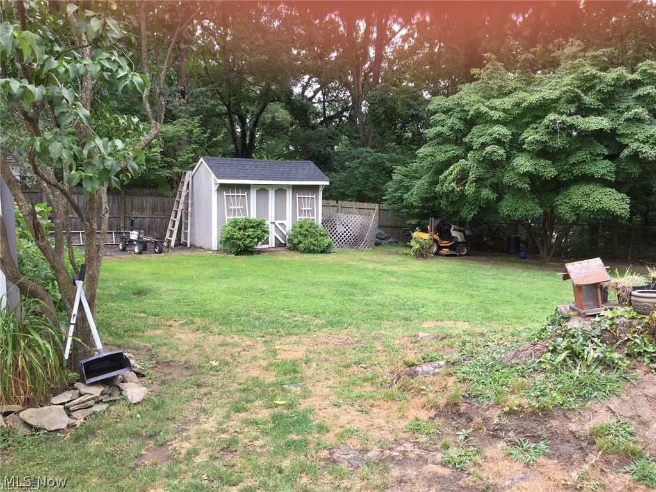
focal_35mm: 29
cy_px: 246
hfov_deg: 61.7
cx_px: 328
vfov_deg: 48.2
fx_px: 550
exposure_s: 1/176
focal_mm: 4.15
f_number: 2.2
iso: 32
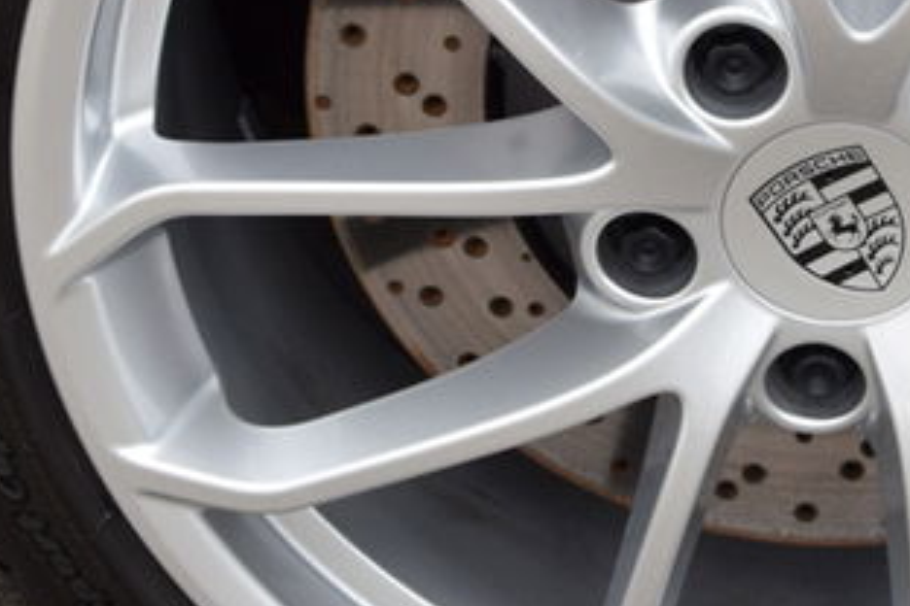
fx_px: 3235
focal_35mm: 128
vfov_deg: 10.7
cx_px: 796
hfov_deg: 15.8
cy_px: 114
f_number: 8
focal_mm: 26
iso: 250
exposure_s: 1/250
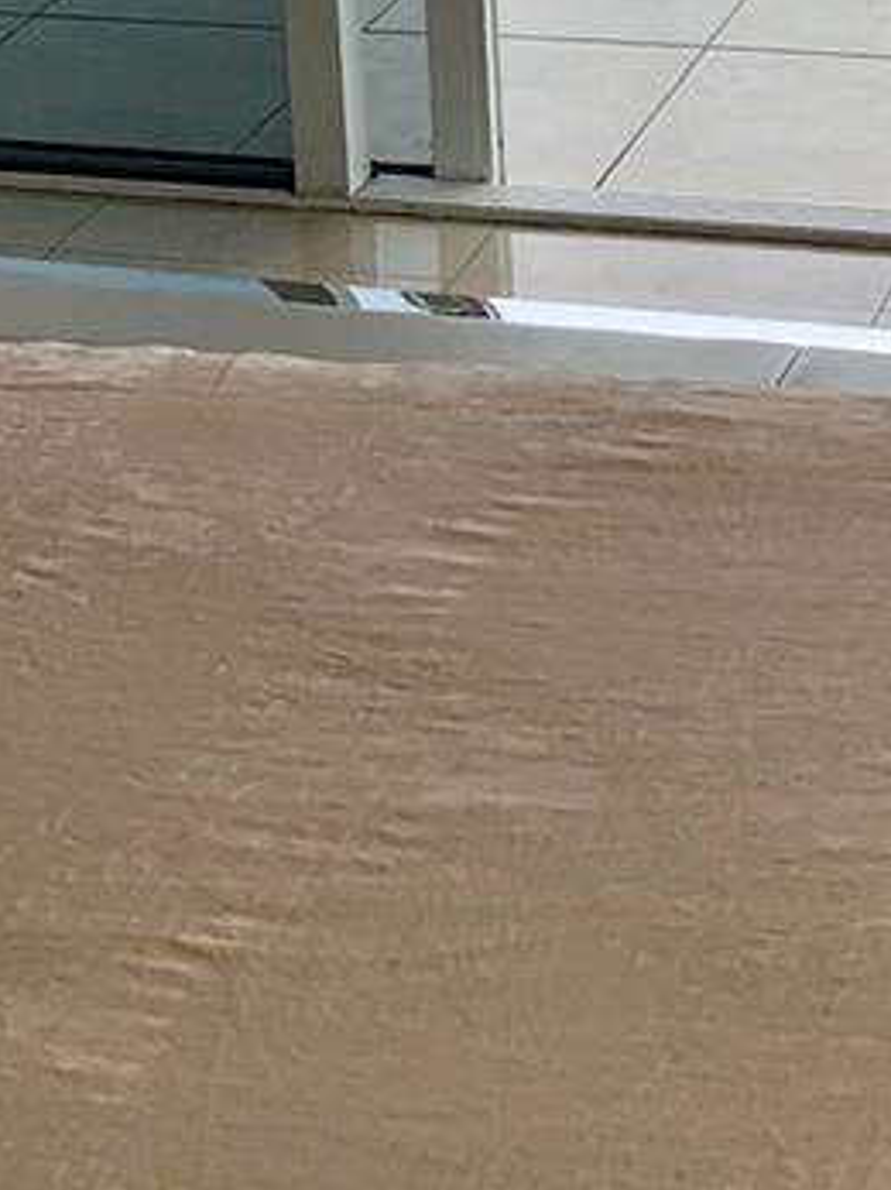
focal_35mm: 90
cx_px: 901
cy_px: -696
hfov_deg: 16.1
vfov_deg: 18.7
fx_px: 3091
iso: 25
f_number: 1.8
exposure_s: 1/1332
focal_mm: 4.25
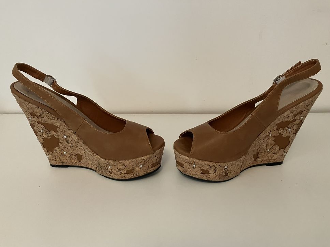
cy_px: 125
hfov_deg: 61.7
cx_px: 165
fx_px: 276
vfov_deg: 48.2
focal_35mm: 29
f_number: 1.8
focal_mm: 3.99
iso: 250
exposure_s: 1/33
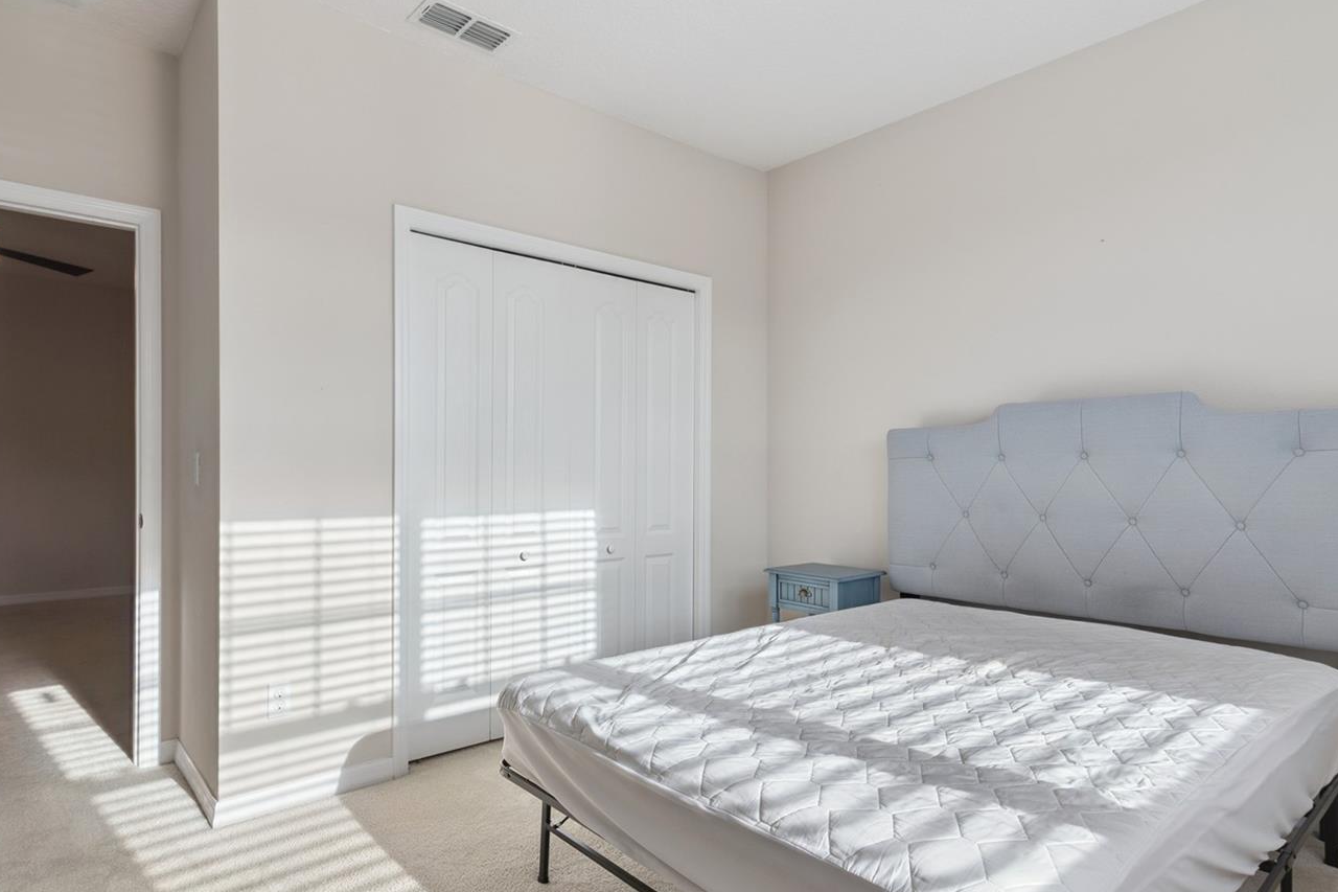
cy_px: 471
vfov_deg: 61.9
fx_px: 743
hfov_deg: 84.0
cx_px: 672
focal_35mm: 20
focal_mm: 16
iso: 160
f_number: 8
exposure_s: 1/200
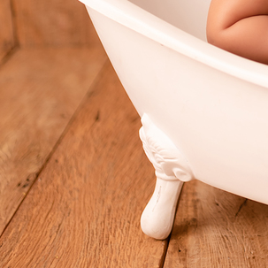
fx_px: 1034
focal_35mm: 118
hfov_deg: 14.1
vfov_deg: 14.4
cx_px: 367
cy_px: -28
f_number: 1.6
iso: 125
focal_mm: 35
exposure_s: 1/100
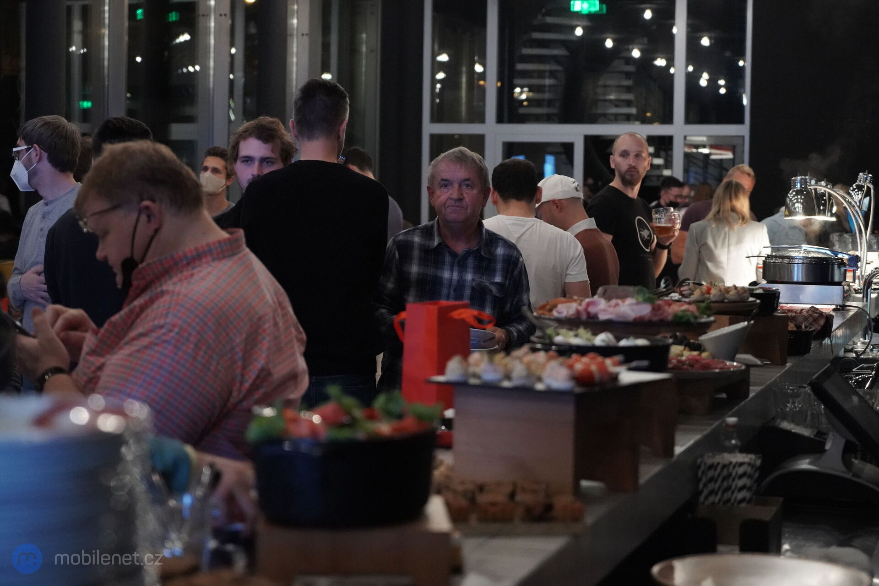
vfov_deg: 19.5
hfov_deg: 28.8
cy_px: 293
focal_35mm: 70
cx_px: 440
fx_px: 1709
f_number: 4
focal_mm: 70
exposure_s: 1/200
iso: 12800
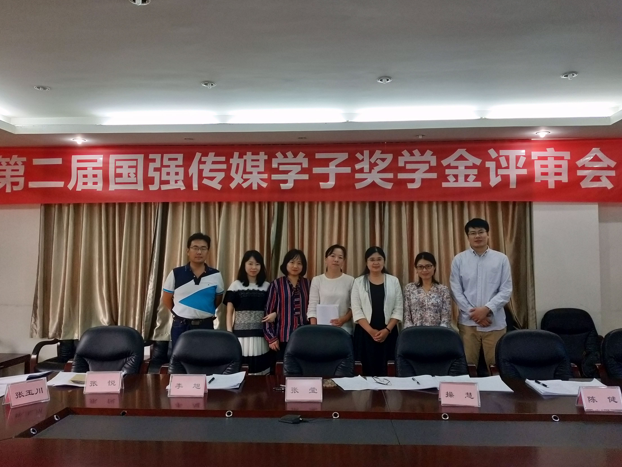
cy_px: 224
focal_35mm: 24
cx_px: 304
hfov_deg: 71.6
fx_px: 431
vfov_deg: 56.8
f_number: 1.7
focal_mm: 3.99
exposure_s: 1/50
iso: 182
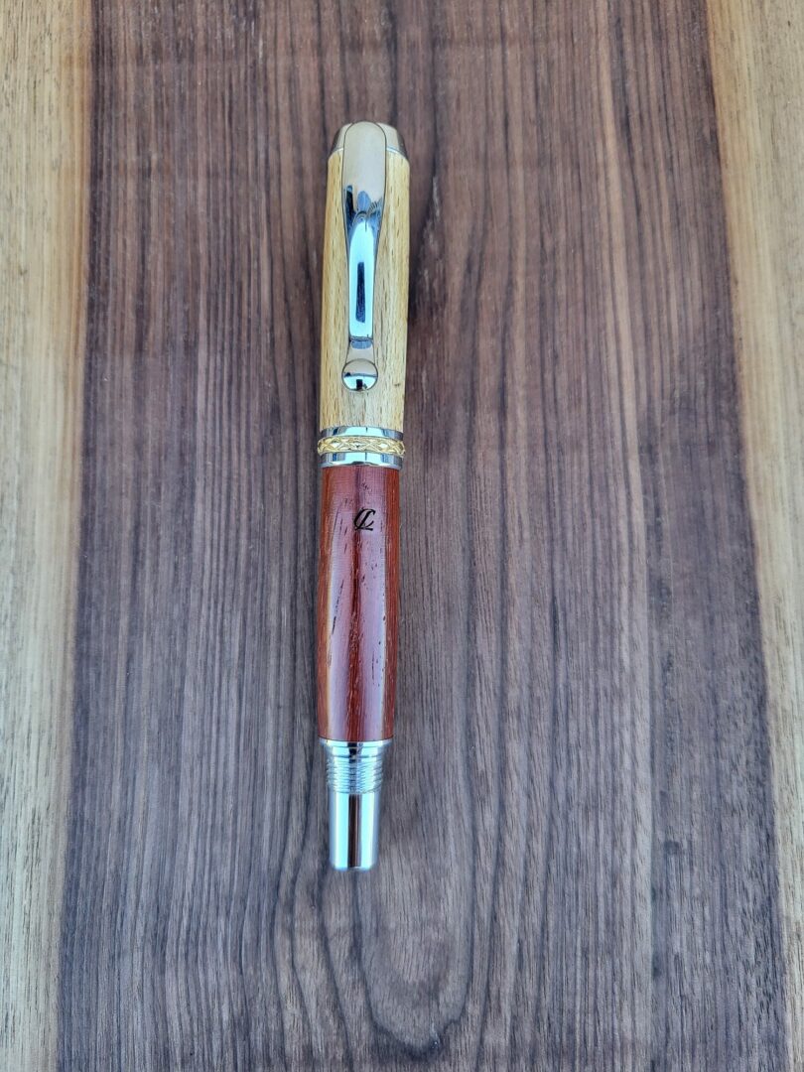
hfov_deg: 53.1
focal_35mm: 26
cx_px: 402
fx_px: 805
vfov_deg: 67.3
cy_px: 536
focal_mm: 5.4
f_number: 1.8
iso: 80
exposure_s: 1/100
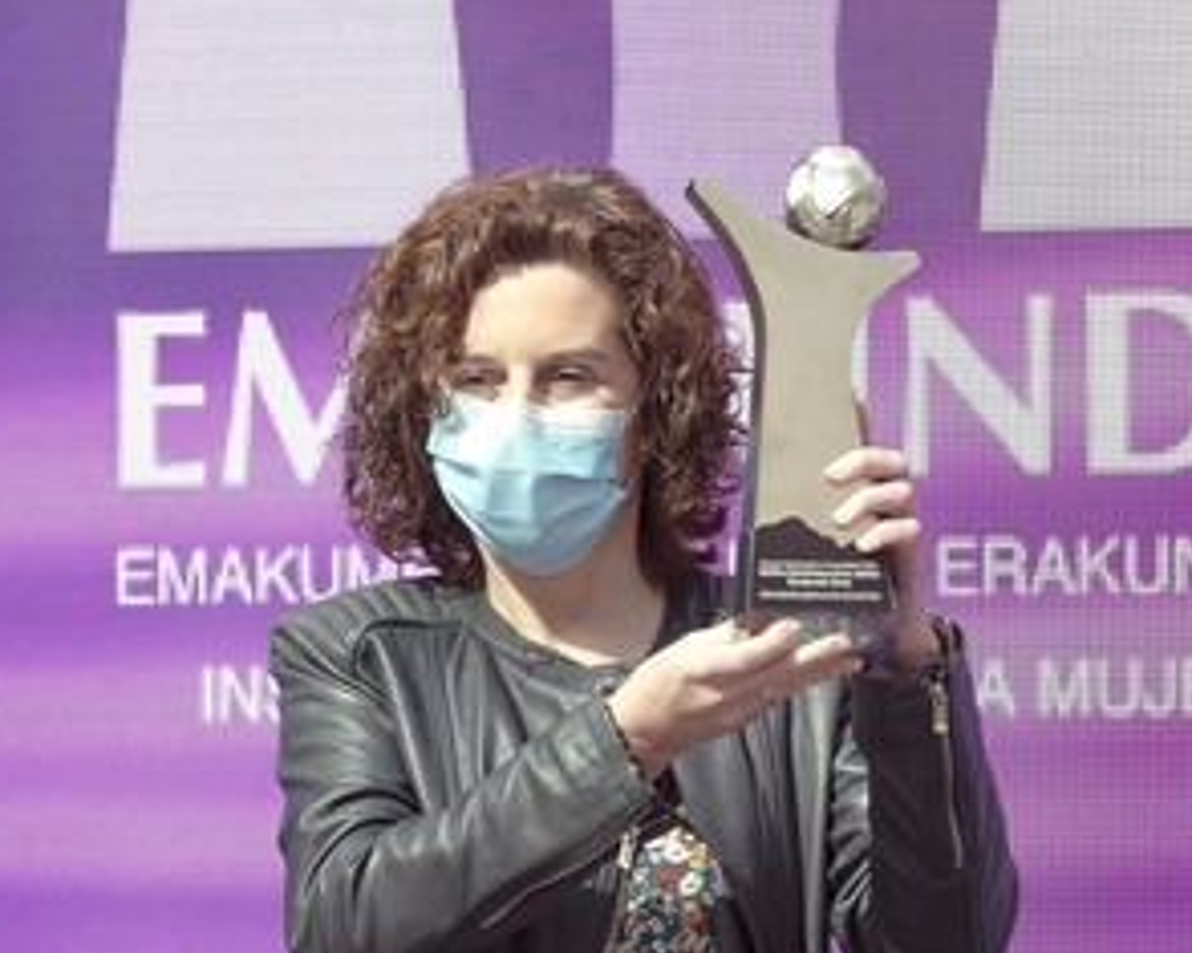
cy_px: 614
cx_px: -12
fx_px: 13084
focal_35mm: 371
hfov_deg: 5.2
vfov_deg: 4.2
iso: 500
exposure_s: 1/640
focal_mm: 160
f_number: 5.6
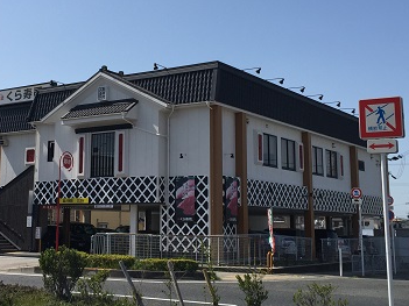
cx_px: 140
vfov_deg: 26.9
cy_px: 113
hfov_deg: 35.3
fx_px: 638
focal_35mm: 54
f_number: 2.2
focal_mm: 4.15
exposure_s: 1/2639
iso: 32
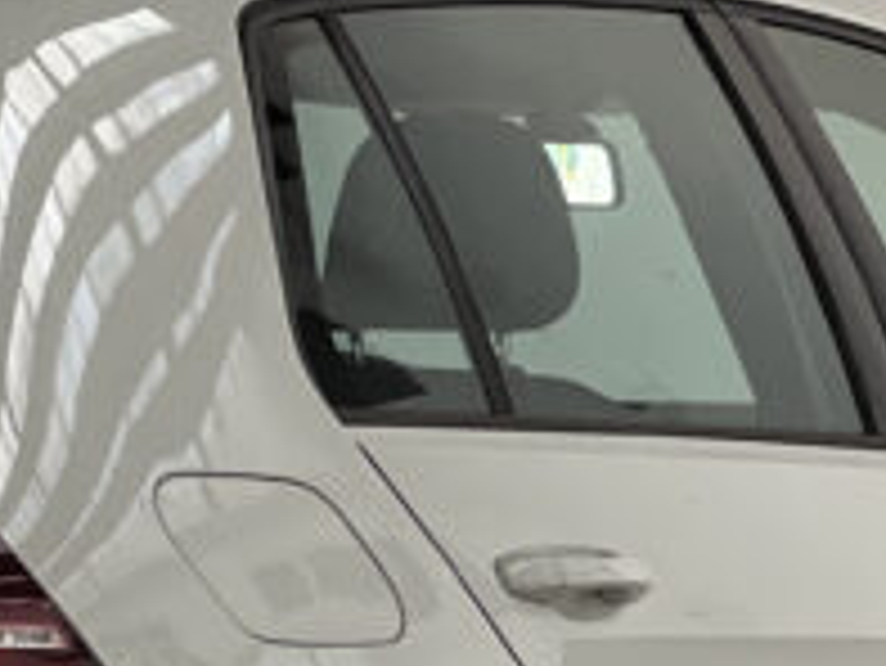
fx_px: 7991
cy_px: 378
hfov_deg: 6.3
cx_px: 63
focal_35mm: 312
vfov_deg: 4.8
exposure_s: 1/121
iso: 64
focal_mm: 9
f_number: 2.8
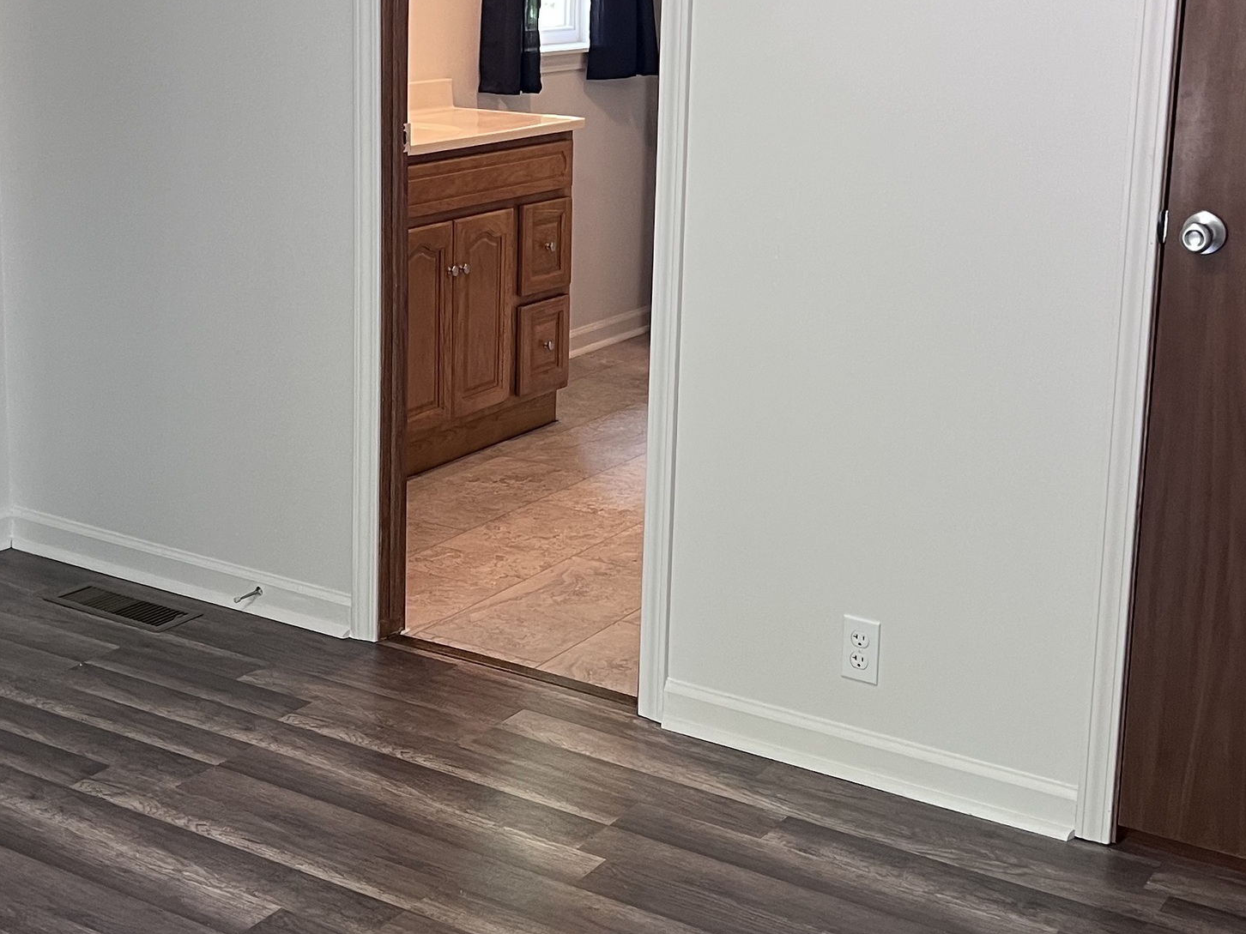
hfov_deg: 34.9
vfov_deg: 26.3
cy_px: 277
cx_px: 569
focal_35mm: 55
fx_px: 1980
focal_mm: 5.7
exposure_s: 1/60
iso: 160
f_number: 1.5
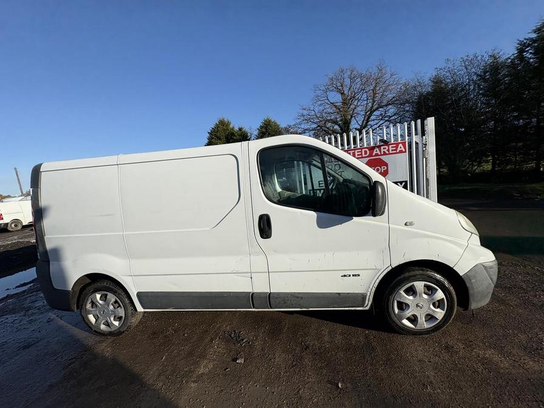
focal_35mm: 14
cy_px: 204
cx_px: 272
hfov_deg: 102.1
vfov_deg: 85.7
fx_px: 220
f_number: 2.2
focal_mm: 2.22
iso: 40
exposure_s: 1/2874
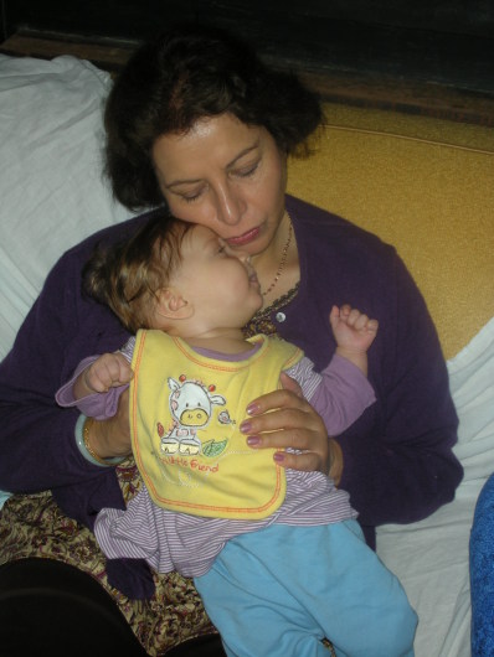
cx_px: 247
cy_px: 328
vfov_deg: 36.2
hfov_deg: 27.5
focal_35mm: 53
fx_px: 1008
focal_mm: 8.8
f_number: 3.5
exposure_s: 1/60
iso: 50
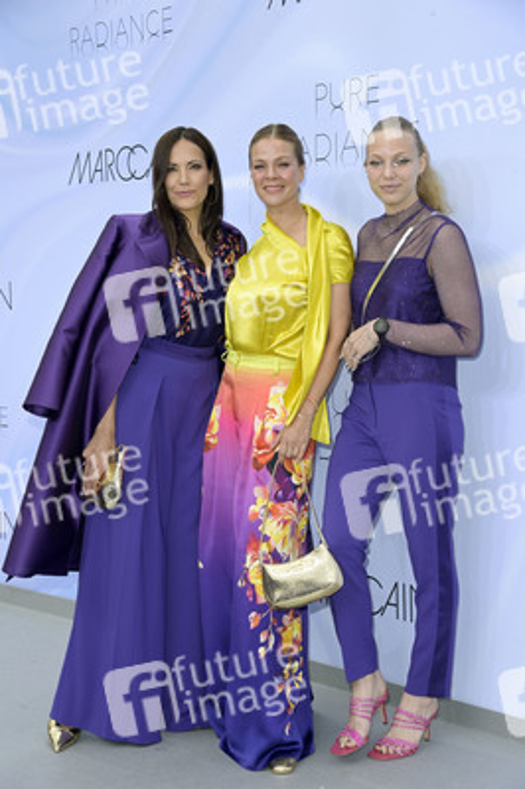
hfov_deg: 20.9
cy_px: 394
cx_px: 262
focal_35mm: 65
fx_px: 1424
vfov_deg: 31.0
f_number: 8
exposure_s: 1/250
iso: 250
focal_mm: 65
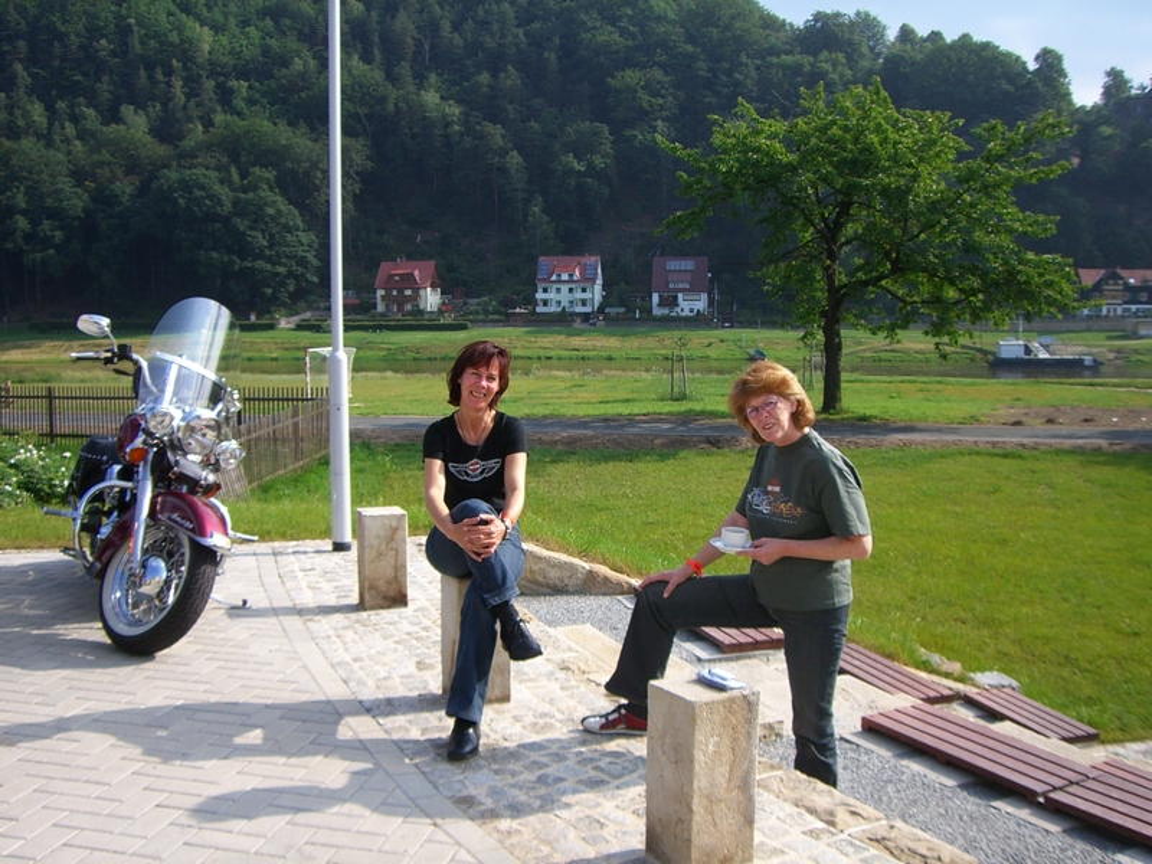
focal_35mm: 38
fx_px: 1265
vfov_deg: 37.7
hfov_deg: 49.0
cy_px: 432
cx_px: 576
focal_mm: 6.2
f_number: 4.3
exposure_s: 1/400
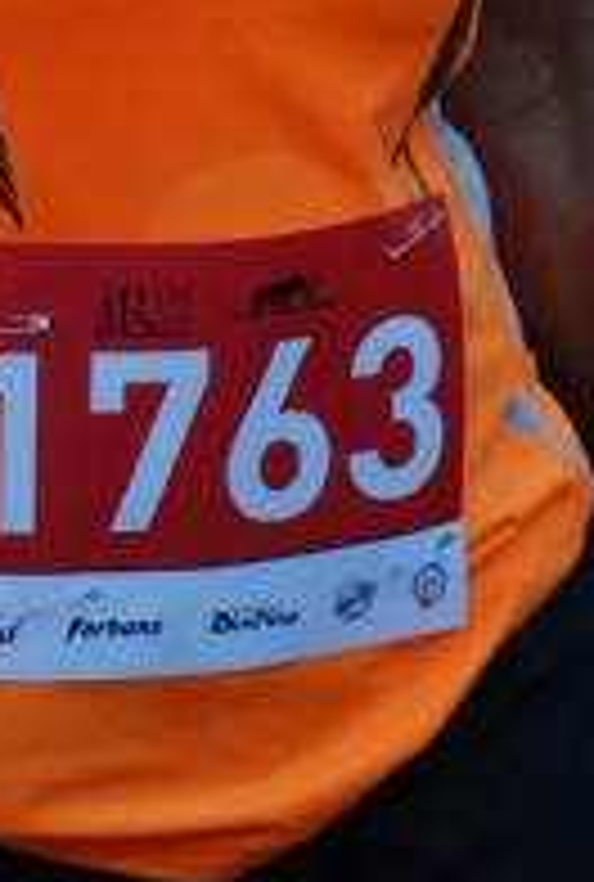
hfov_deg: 2.9
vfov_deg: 4.2
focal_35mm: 482
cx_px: 241
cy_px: -396
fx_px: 11834
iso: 1000
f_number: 5.6
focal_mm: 105
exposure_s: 1/250
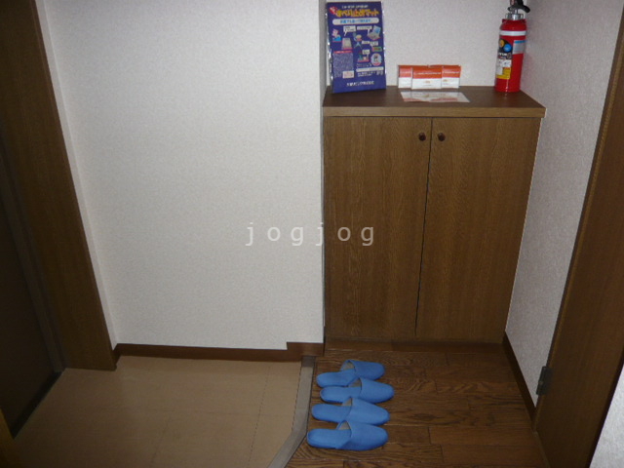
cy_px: 234
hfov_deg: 63.4
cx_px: 312
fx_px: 505
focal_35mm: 28
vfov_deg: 49.7
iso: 100
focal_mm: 4.6
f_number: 2.8
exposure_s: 1/30
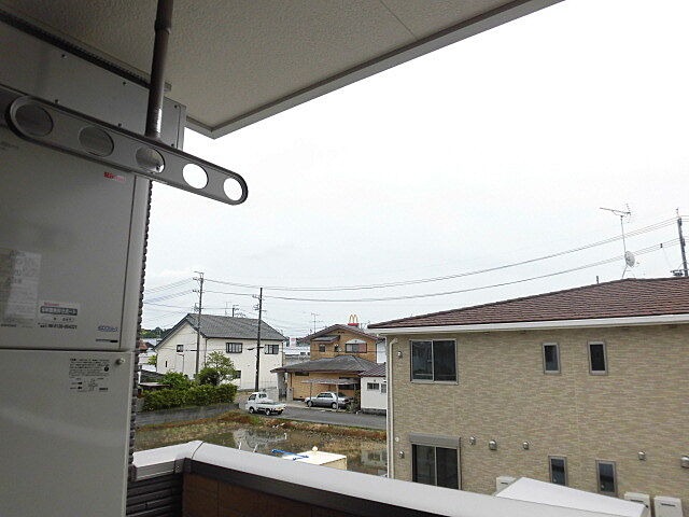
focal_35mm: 24
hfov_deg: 71.6
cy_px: 258
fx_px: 478
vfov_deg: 56.8
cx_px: 344
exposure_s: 1/200
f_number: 7.8
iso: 100
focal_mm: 4.3
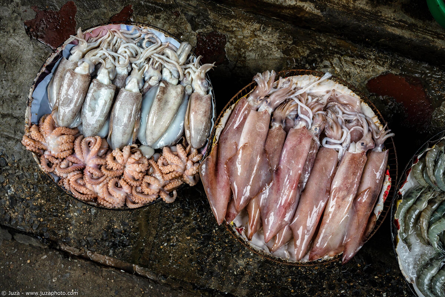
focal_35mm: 35
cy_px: 148
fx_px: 433
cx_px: 222
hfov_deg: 54.4
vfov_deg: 37.9
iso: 800
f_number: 5.6
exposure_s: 1/320
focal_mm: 35
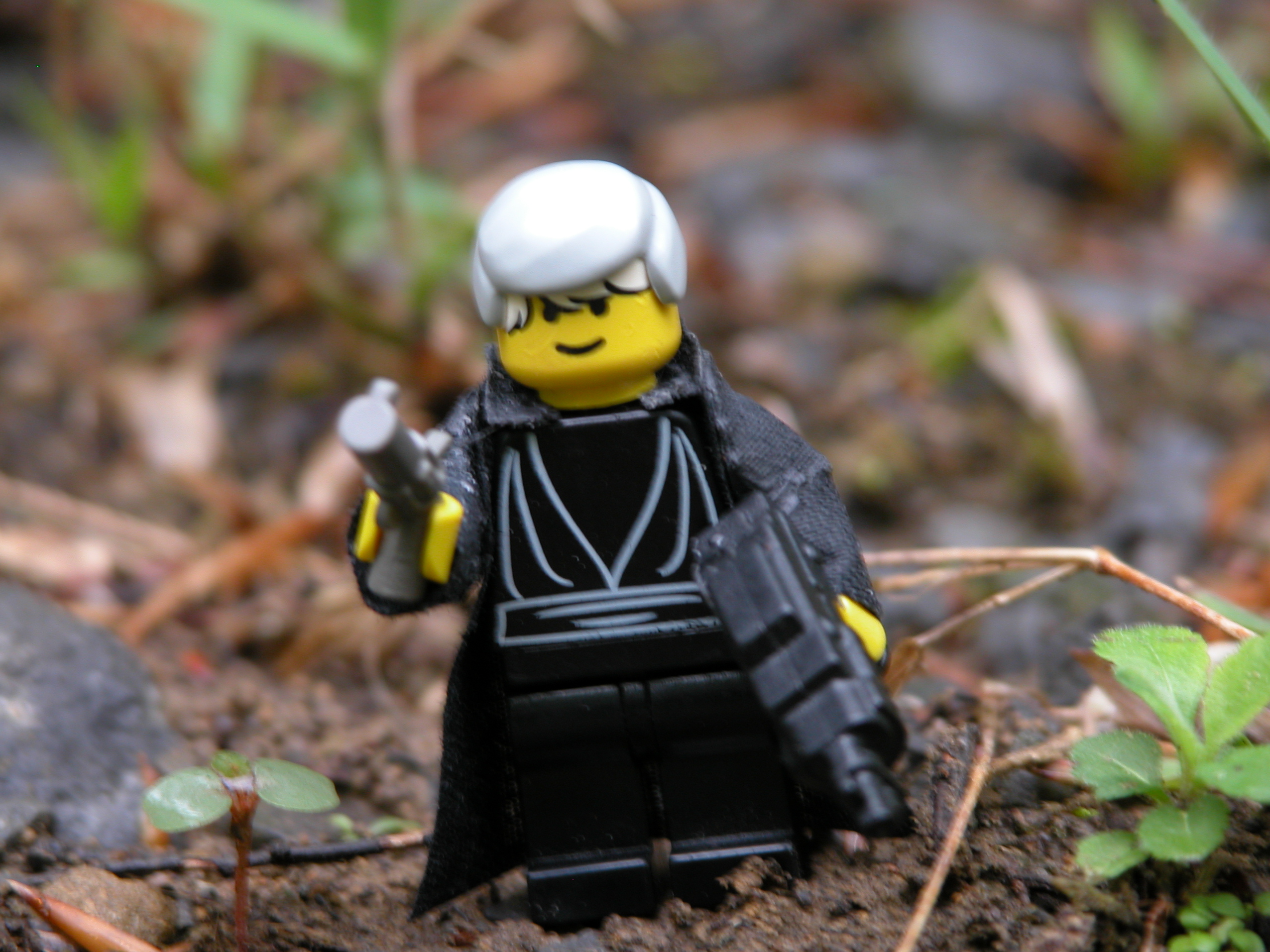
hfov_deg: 7.0
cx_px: 636
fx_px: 10309
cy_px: 475
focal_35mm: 281
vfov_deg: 5.3
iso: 100
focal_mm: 71.2
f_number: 4.2
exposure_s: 1/21.2
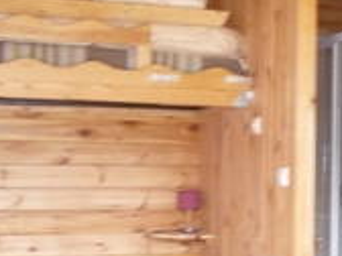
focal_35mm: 75
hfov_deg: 25.3
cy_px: 138
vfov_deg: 19.6
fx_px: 741
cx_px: 295
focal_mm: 5.8
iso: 250
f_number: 2.8
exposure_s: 1/30
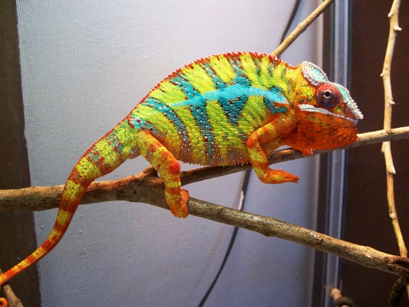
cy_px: 154
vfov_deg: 38.7
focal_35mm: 37
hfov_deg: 50.1
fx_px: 437
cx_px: 204
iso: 400
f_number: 2.8
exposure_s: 1/30
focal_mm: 7.8
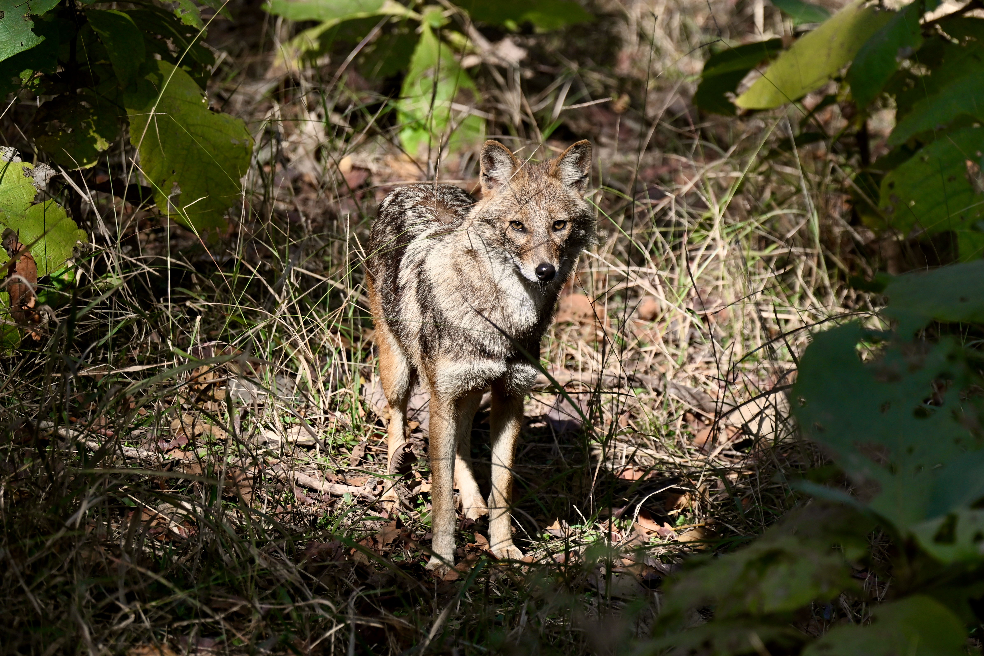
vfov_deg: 5.1
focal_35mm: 268
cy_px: 328
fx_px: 7325
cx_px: 492
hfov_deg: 7.7
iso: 400
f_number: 7.1
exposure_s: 1/640
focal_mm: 268
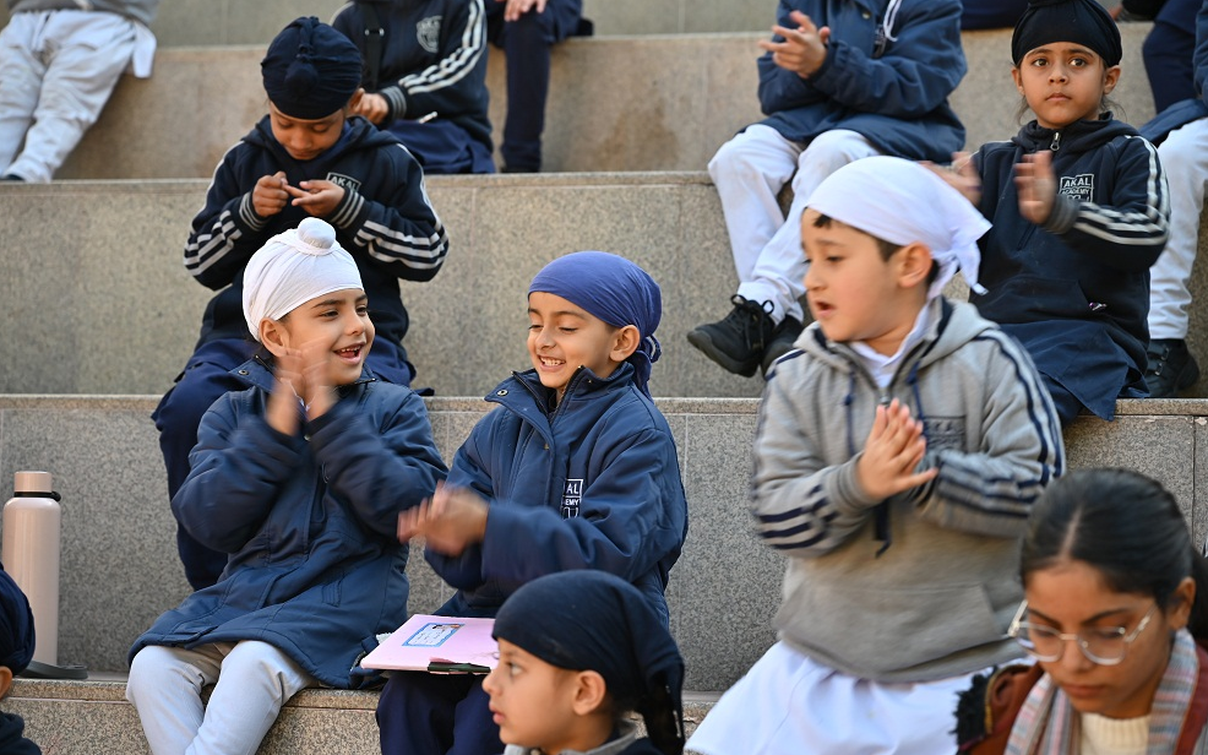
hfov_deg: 16.8
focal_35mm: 124
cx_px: 600
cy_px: 401
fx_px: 4082
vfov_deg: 10.6
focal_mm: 120
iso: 100
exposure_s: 1/80
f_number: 5
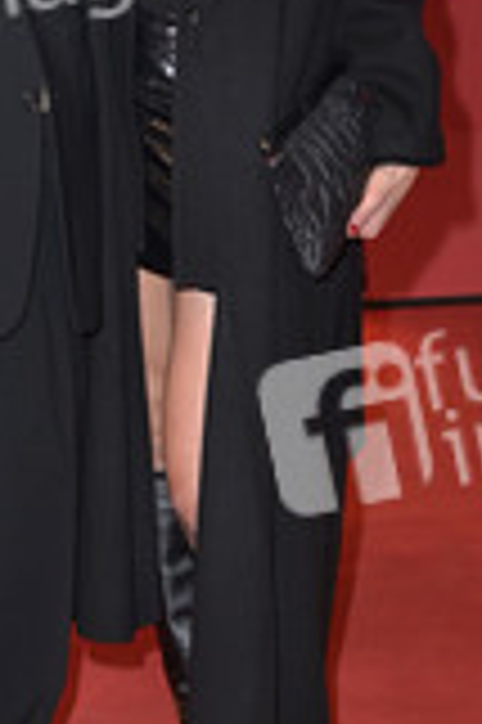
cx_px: 81
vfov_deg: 17.1
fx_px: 2395
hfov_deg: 11.4
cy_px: 184
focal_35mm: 119
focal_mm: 48
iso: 1000
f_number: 5.6
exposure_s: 1/200
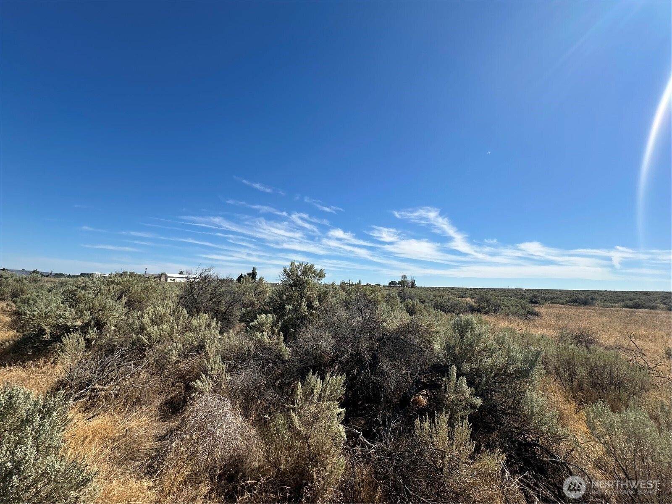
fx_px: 272
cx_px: 336
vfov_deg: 85.7
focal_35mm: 14
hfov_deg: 102.1
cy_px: 252
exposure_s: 1/3205
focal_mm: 2.22
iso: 50
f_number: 2.2
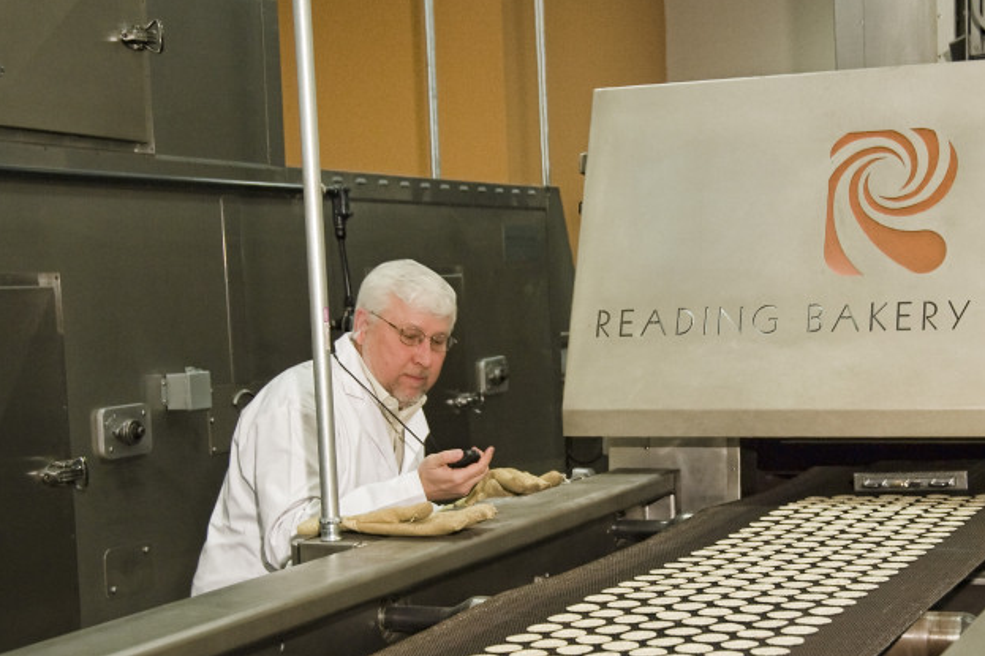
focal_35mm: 69
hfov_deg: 29.1
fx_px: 1887
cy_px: 415
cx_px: 613
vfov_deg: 19.7
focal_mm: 42
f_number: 5.6
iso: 2000
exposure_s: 1/125
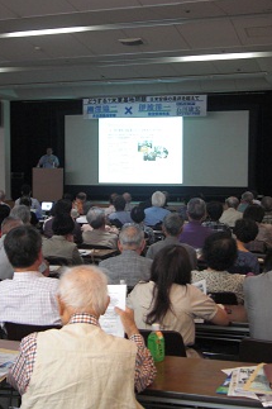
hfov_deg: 24.6
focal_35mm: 55
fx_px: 624
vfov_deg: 36.3
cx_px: 127
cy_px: 202
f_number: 3
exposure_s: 1/5
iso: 200
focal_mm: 6.9
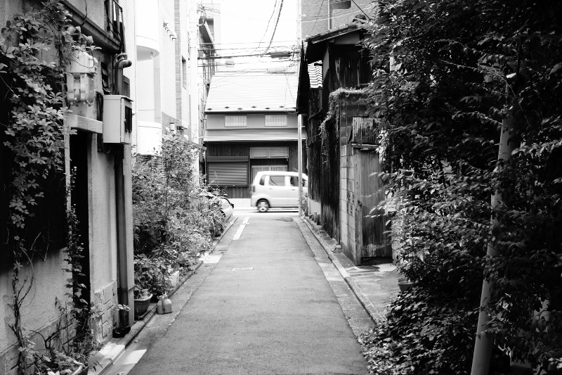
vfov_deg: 22.3
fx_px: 952
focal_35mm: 61
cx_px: 281
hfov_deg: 32.9
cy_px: 188
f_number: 3.5
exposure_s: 1/80
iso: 160
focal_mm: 22.49
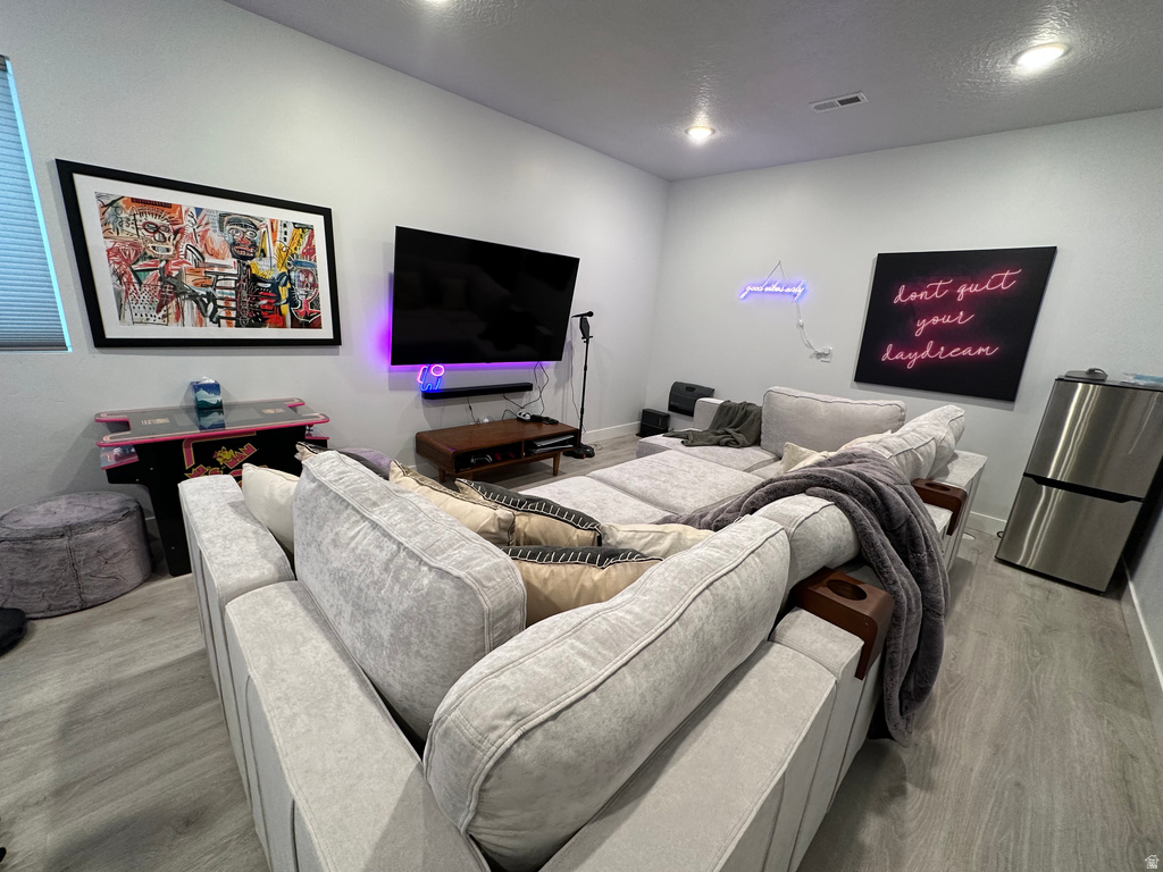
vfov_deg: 85.7
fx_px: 470
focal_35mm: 14
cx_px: 582
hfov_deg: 102.1
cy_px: 436
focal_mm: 2.22
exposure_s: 1/60
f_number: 2.2
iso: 200
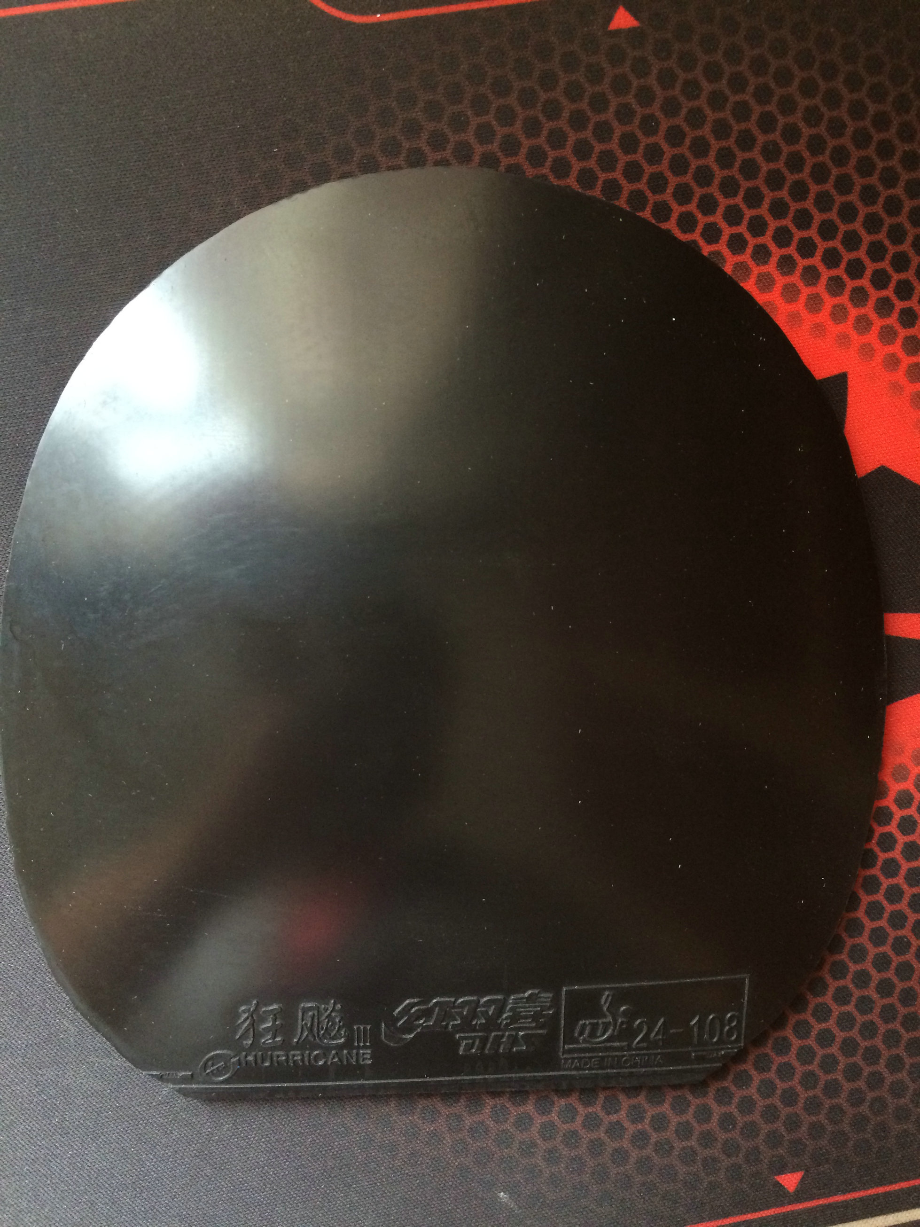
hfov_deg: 48.2
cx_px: 460
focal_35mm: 29
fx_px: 1028
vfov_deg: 61.7
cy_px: 614
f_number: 2.2
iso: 250
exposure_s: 1/30
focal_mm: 4.15
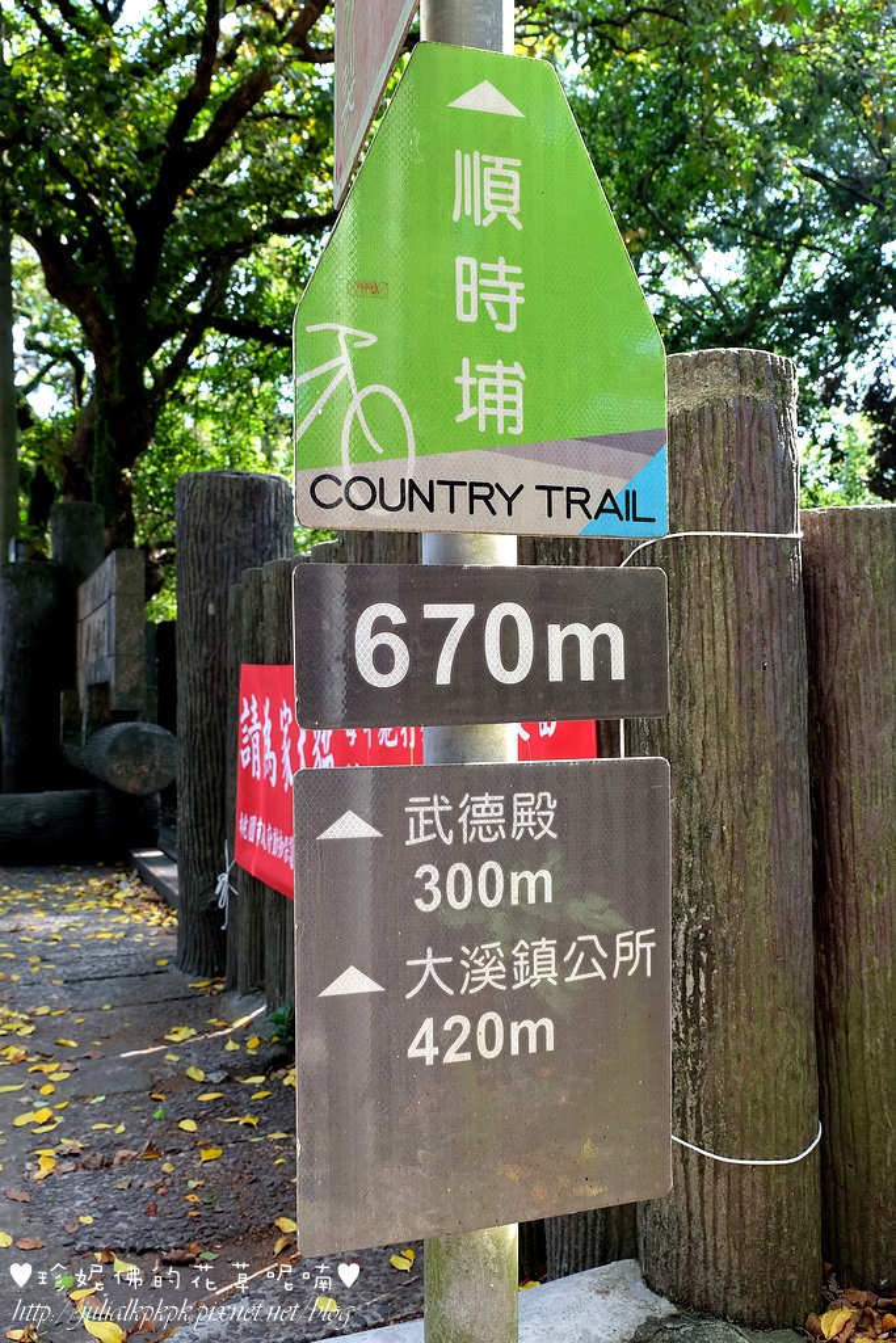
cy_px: 672
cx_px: 448
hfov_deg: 47.9
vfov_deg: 67.4
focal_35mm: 27
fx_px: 1008
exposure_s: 1/50
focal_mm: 18.2
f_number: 5.6
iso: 200
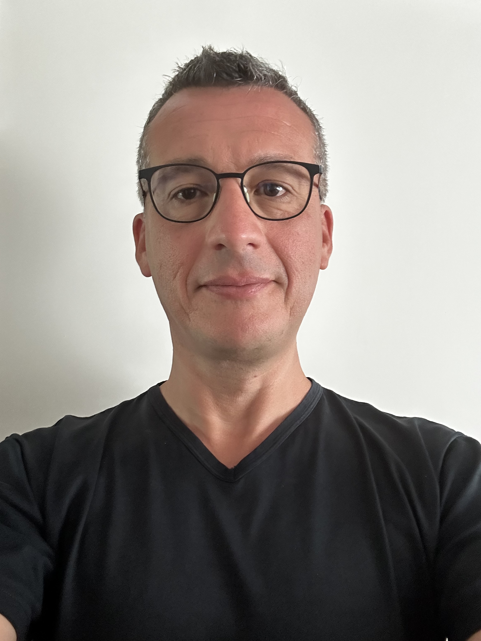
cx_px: 240
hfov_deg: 46.8
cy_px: 320
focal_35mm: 30
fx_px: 556
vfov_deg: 60.0
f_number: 1.9
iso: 400
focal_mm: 2.69
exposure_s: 1/37
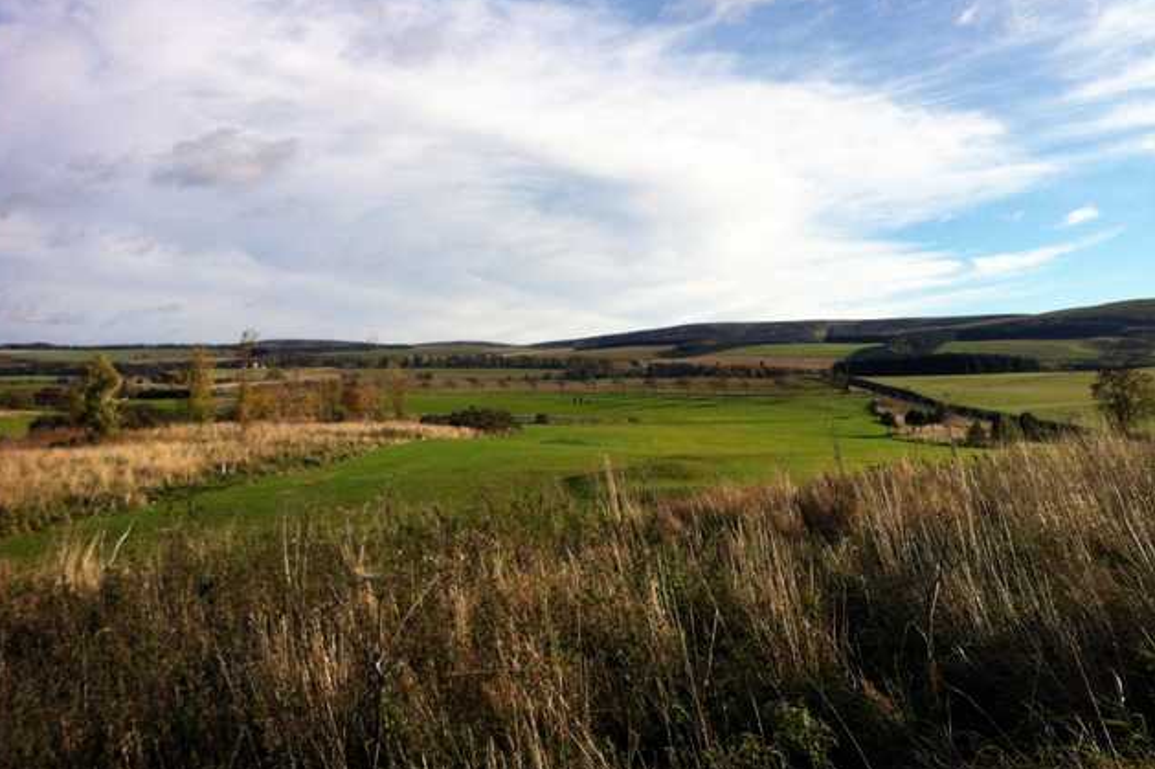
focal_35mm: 37
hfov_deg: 51.9
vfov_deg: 35.9
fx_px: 1187
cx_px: 569
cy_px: 367
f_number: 2.8
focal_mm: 3.85
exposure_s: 1/1508
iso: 80
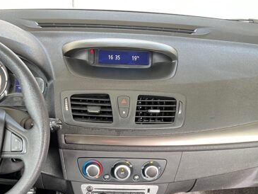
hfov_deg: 33.7
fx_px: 425
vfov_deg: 24.1
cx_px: 107
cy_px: 210
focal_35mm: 57
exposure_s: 1/60
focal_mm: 5.7
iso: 160
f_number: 1.5
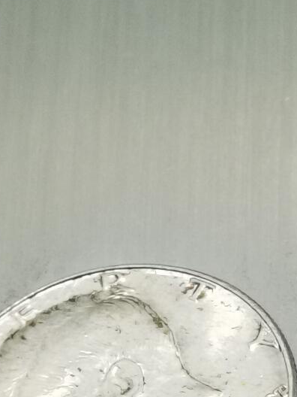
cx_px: 195
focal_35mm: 225
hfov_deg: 6.6
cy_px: 448
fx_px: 2574
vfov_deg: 8.7
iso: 200
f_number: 1.9
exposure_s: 1/100
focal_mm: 6.67
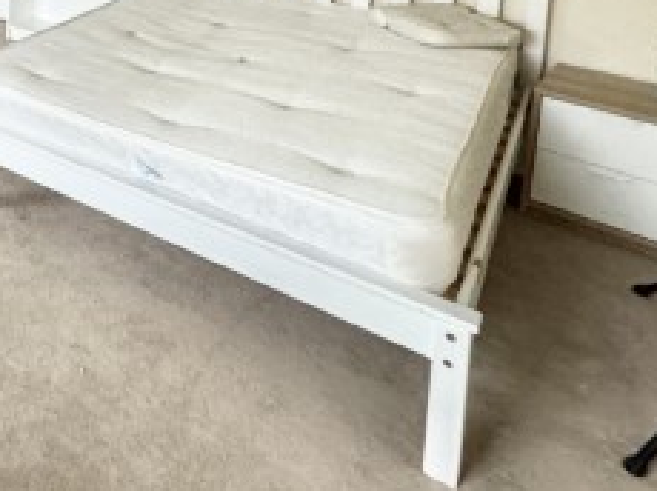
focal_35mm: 39
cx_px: -197
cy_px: -134
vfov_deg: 29.9
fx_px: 739
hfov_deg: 34.2
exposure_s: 1/99
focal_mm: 2.22
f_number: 2.2
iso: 250
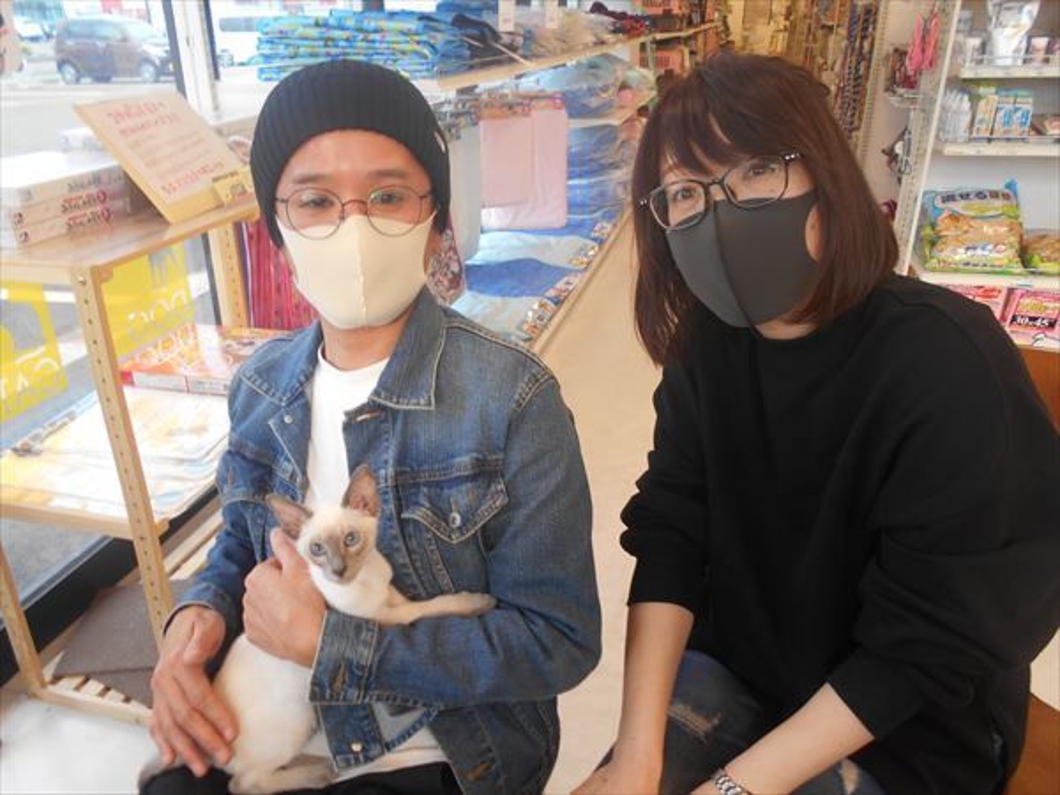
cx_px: 530
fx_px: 796
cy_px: 398
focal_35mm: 26
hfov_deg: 67.3
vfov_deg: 53.1
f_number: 3.2
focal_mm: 4.6
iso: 80
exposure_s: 1/30
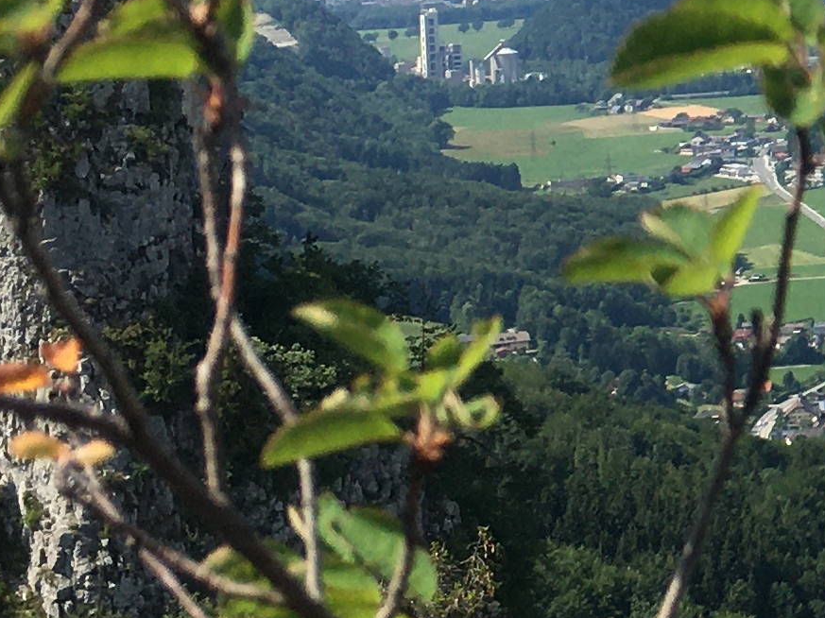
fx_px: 3192
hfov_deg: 13.2
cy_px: -112
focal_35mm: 134
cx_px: 1504
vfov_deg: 10.9
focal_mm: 4.15
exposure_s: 1/1570
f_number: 2.2
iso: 25
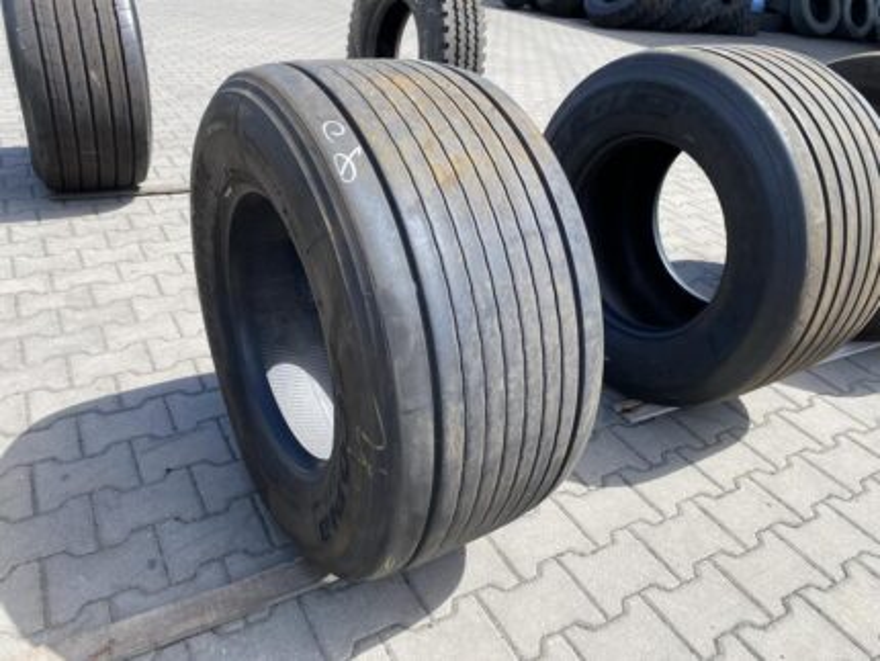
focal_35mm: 26
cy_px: 330
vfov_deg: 53.1
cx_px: 440
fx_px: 661
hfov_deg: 67.3
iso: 32
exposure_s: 1/1218
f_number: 1.8
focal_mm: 4.25
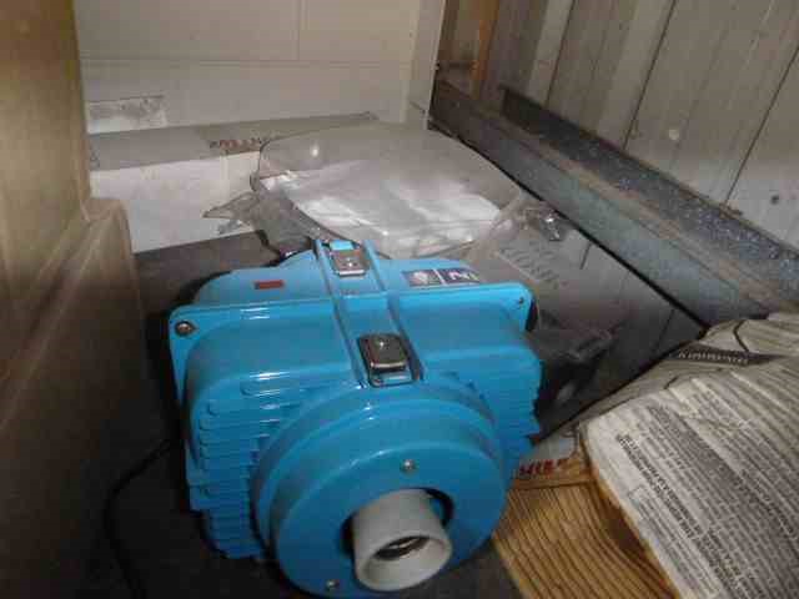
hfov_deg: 69.4
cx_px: 400
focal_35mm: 25
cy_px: 300
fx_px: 577
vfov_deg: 54.9
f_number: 3.9
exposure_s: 1/15
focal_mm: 4.5
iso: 800
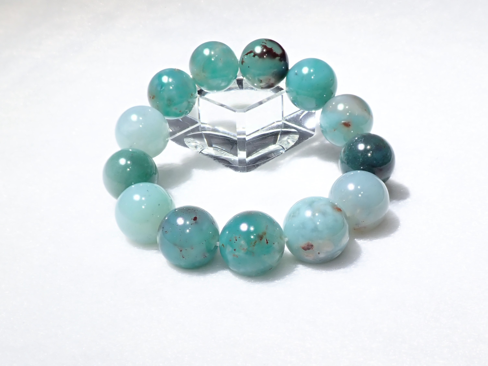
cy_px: 183
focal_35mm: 30
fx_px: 423
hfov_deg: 60.0
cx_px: 244
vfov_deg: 46.8
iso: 100
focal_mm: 5.5
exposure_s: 1/125
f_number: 3.2
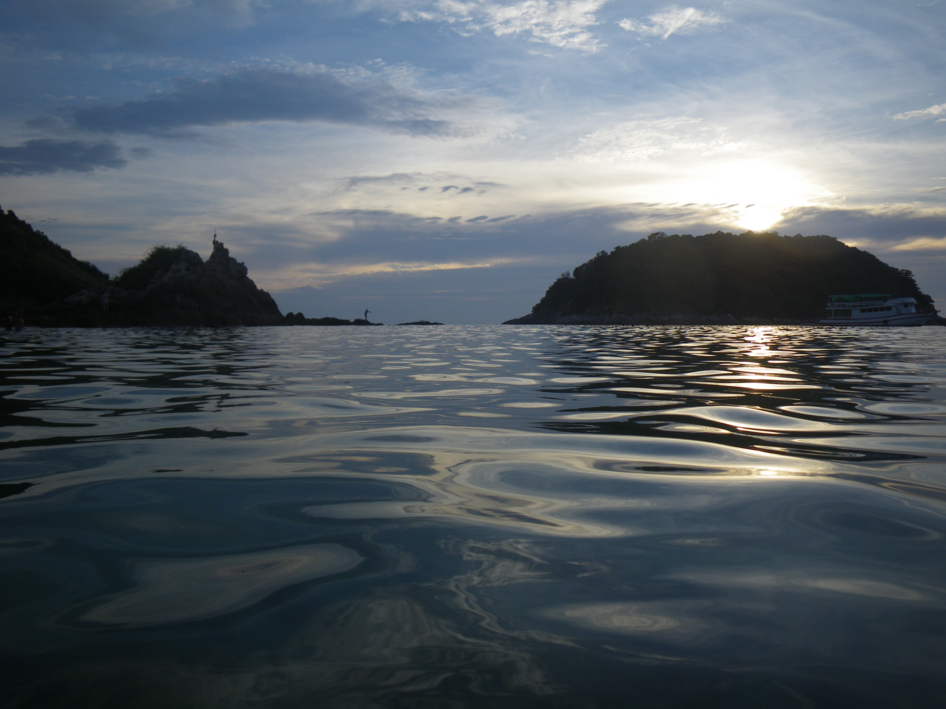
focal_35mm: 28
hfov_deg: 63.4
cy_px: 354
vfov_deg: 49.7
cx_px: 473
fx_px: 765
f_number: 3.5
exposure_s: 1/500
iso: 50
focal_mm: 5
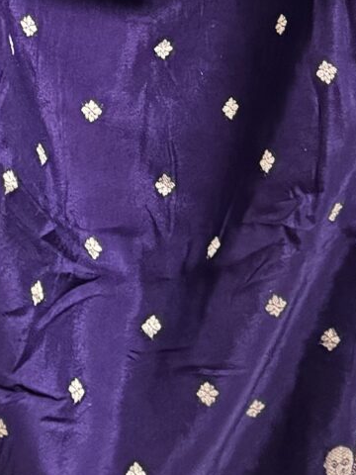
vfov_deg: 13.6
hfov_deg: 11.5
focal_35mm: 128
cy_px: -415
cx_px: 39
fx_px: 1755
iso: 1000
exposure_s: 1/25
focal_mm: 6.76
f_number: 1.78
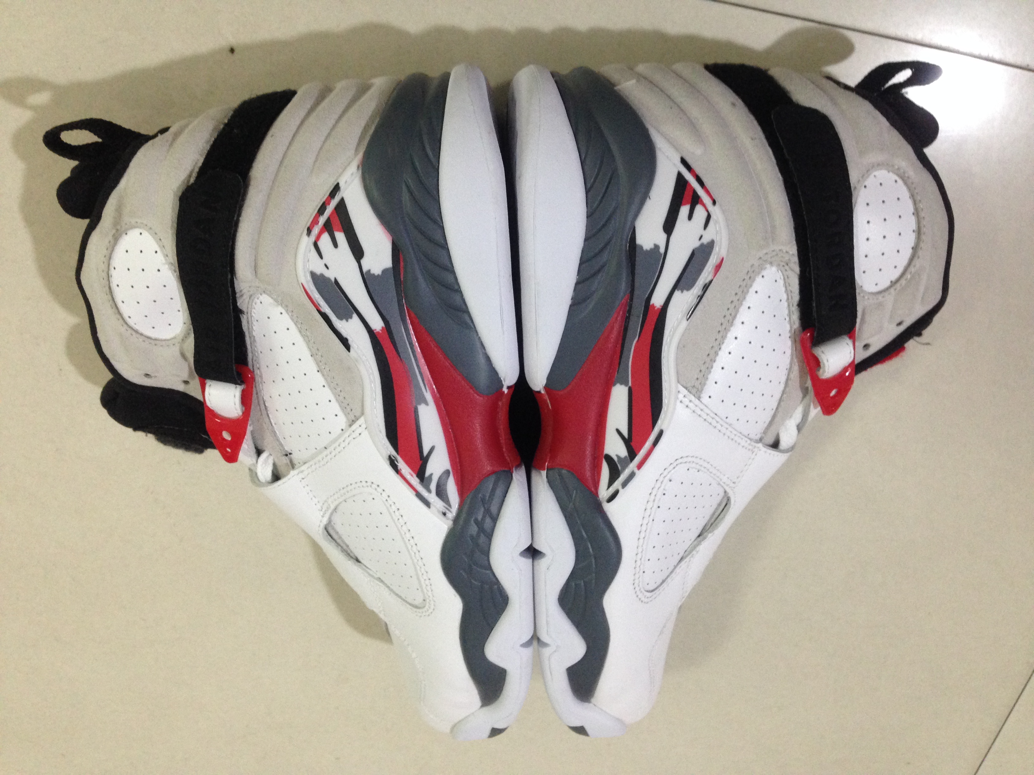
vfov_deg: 42.9
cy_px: 388
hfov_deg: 55.4
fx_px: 986
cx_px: 517
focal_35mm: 33
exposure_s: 1/20
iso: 200
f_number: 2.4
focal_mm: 4.12
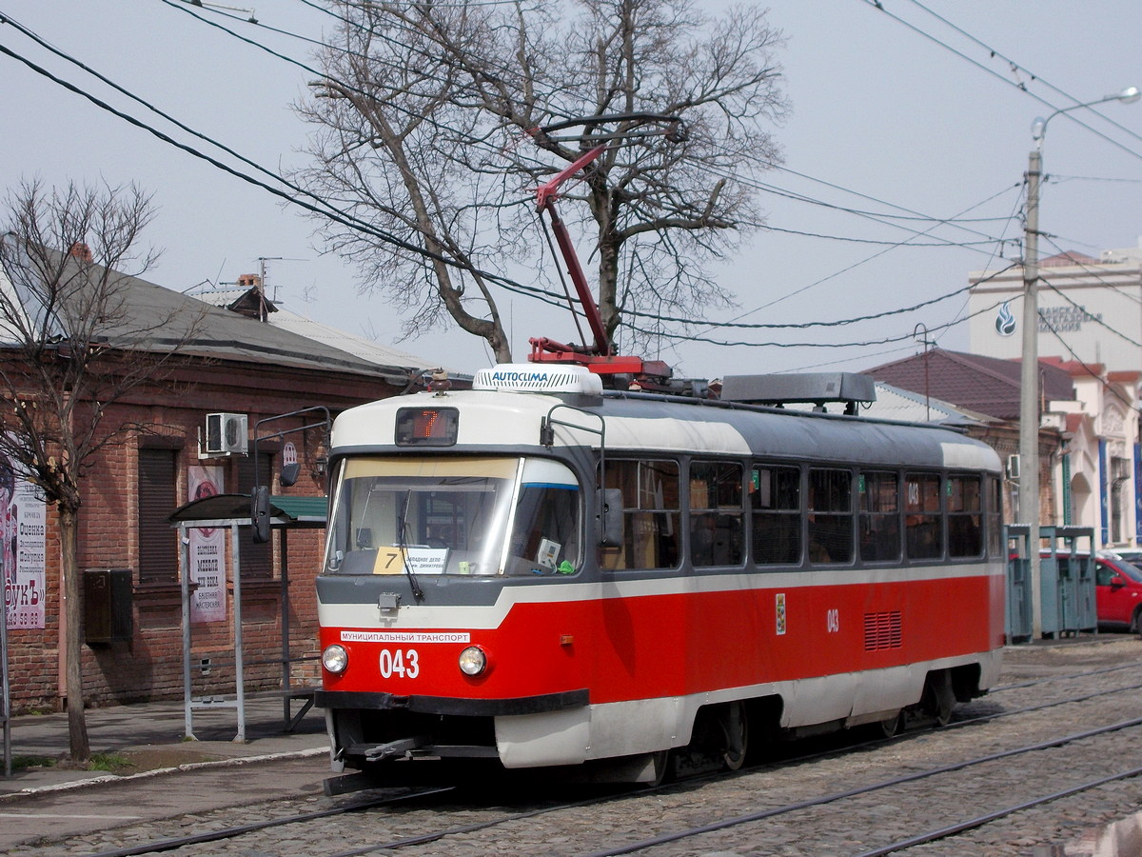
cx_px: 571
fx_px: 2837
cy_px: 428
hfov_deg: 22.8
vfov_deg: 17.2
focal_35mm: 86
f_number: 6.3
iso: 80
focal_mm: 15.4
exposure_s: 1/500
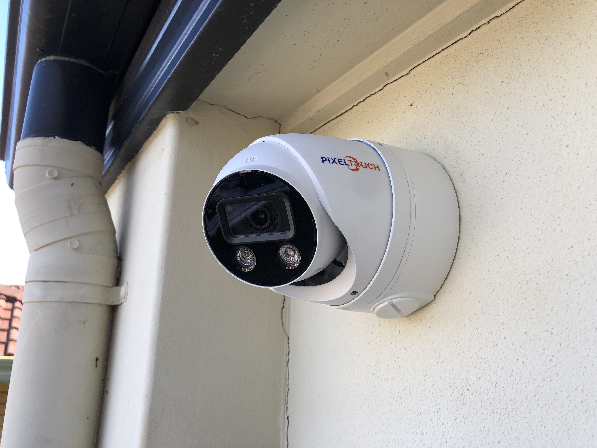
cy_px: 224
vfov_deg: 49.7
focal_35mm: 28
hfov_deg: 63.4
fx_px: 483
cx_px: 298
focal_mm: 4
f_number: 1.8
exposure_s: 1/282
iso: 20
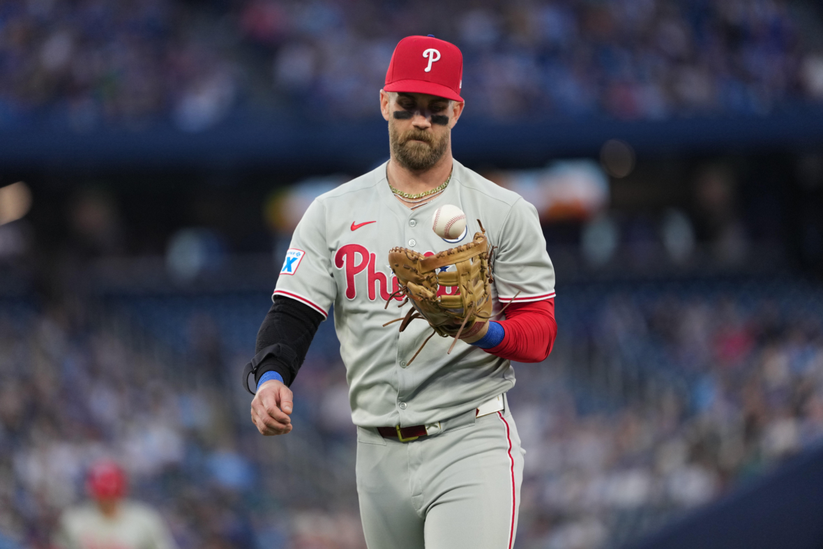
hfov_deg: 6.9
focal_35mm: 300
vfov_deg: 4.6
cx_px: 412
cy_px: 274
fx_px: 6859
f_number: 2.8
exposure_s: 1/2000
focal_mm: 300
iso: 2000
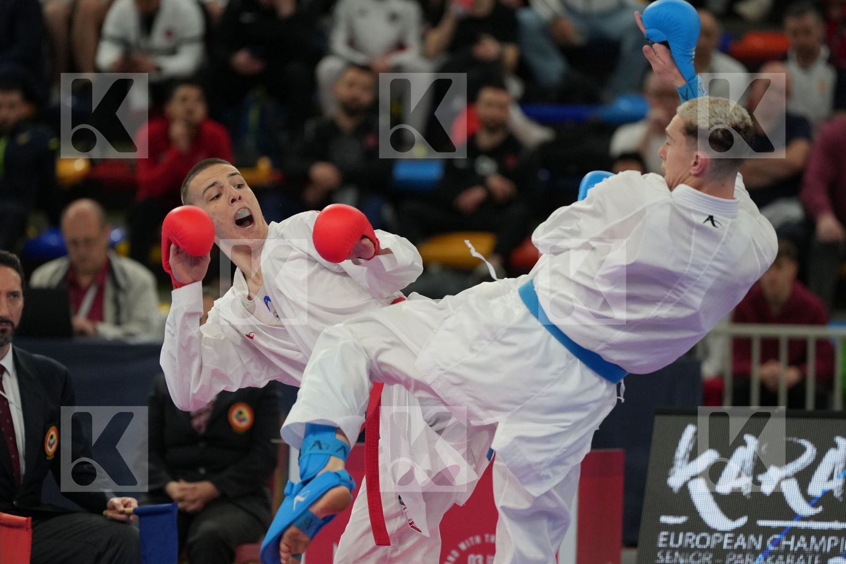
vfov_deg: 4.6
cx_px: 423
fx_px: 7049
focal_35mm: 300
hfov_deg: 6.9
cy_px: 282
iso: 1600
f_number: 2.8
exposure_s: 1/1000
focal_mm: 200
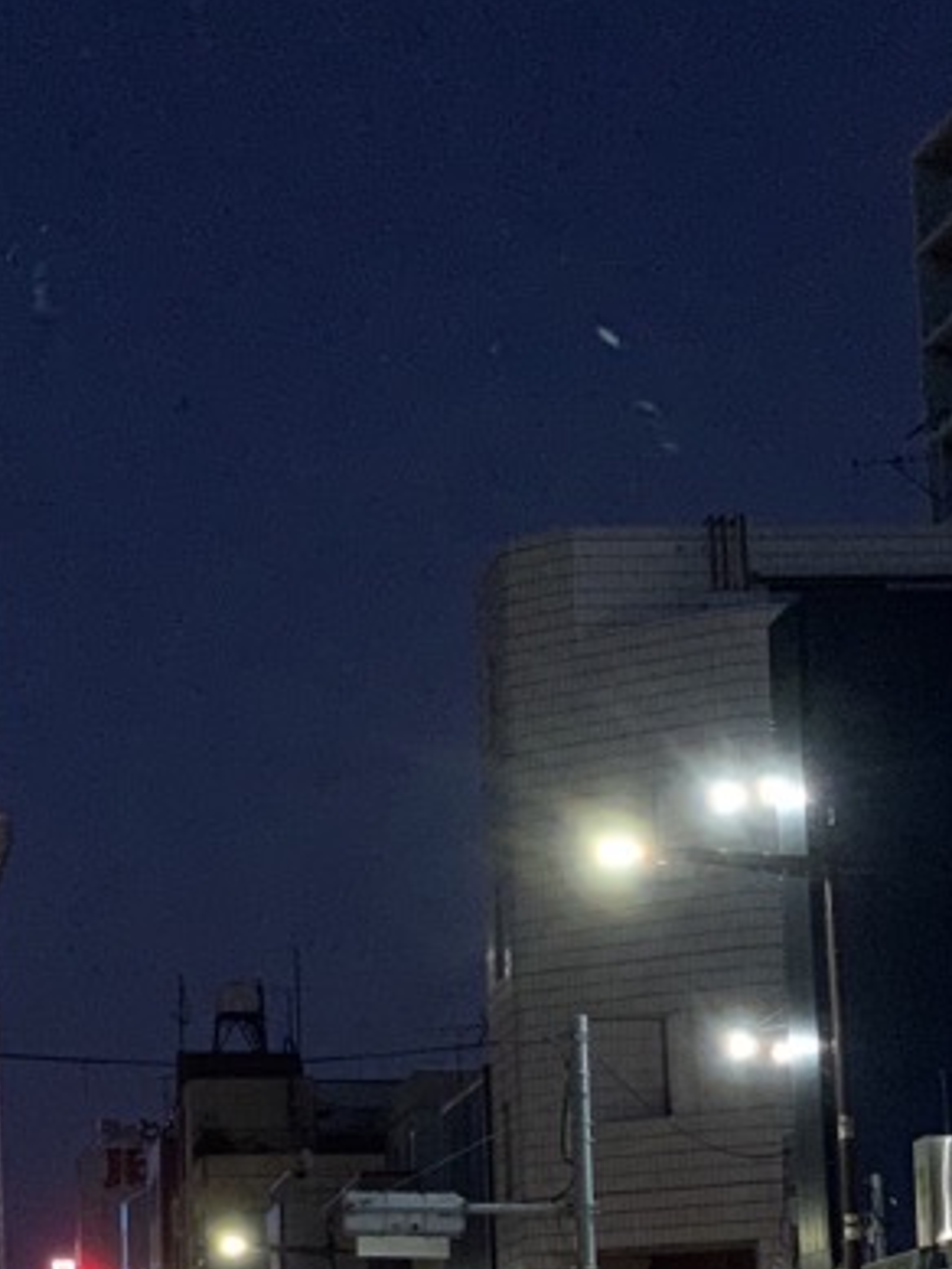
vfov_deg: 18.3
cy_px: 897
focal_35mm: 107
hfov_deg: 13.7
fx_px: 3921
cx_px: 13
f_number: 2.4
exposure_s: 1/33
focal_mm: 6
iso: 400
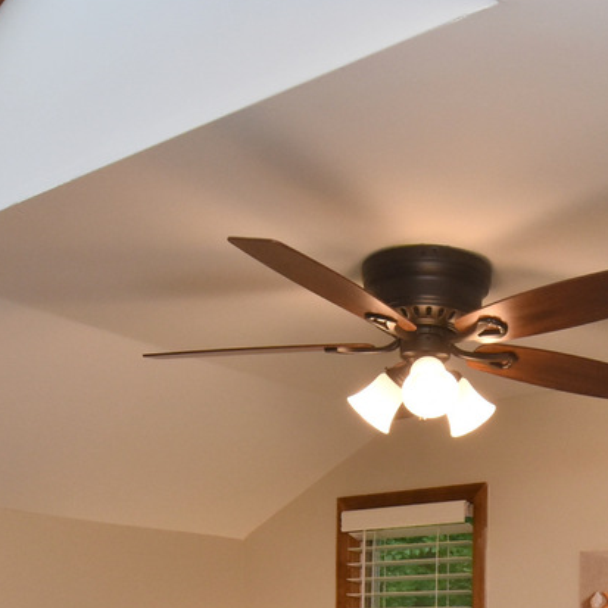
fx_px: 994
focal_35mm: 50
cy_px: 632
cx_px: 442
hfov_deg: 33.5
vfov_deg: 31.1
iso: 800
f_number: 9
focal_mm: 10
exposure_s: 1/60
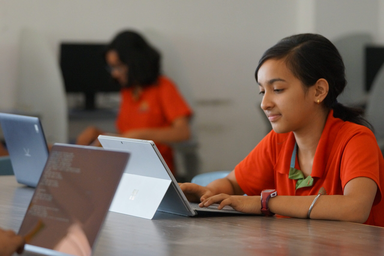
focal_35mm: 150
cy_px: 128
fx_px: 1600
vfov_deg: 9.1
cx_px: 192
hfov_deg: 13.7
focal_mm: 150
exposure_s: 1/200
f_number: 4.5
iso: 3200
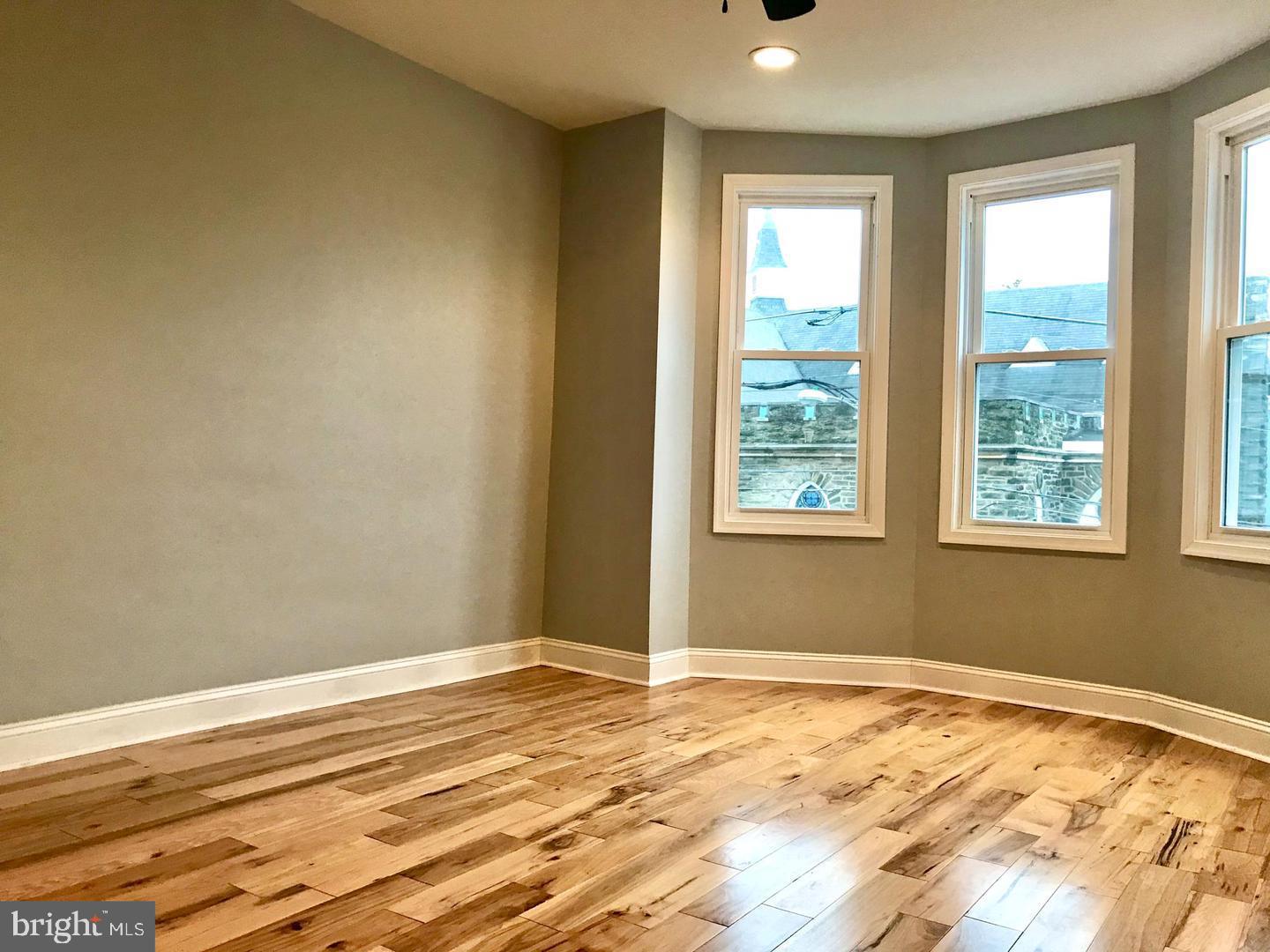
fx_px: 1027
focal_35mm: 28
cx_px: 635
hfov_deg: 63.4
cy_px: 476
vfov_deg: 49.7
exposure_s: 1/30
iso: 32
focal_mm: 3.99
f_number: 1.8
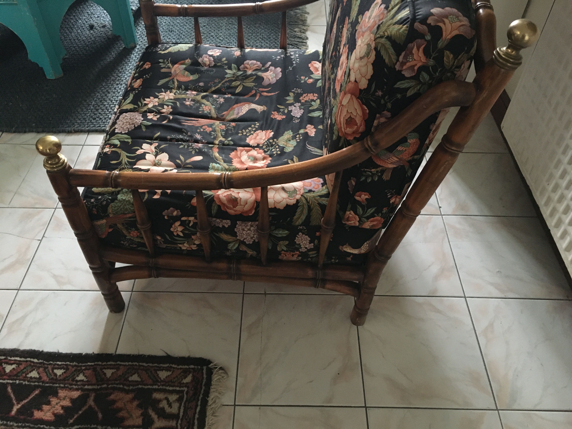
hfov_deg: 61.7
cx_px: 286
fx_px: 479
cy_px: 214
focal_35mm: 29
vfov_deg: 48.2
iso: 400
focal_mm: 4.15
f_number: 2.2
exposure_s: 1/17
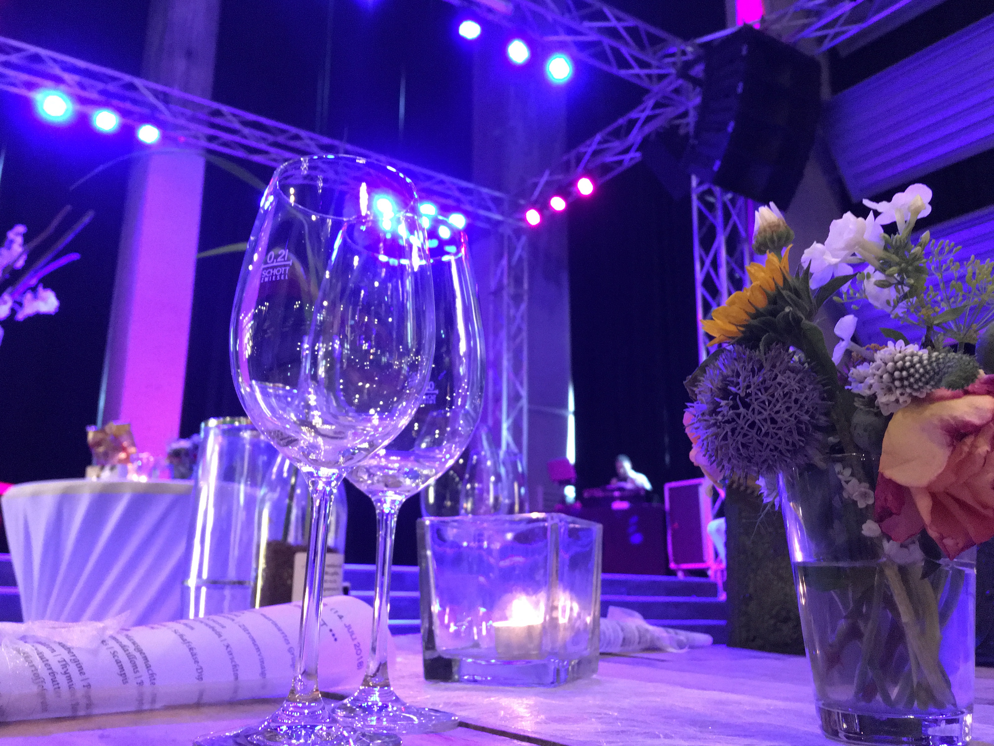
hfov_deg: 61.7
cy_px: 373
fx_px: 833
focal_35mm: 29
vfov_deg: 48.2
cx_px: 497
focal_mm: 4.15
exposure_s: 1/8
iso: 500
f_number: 2.2
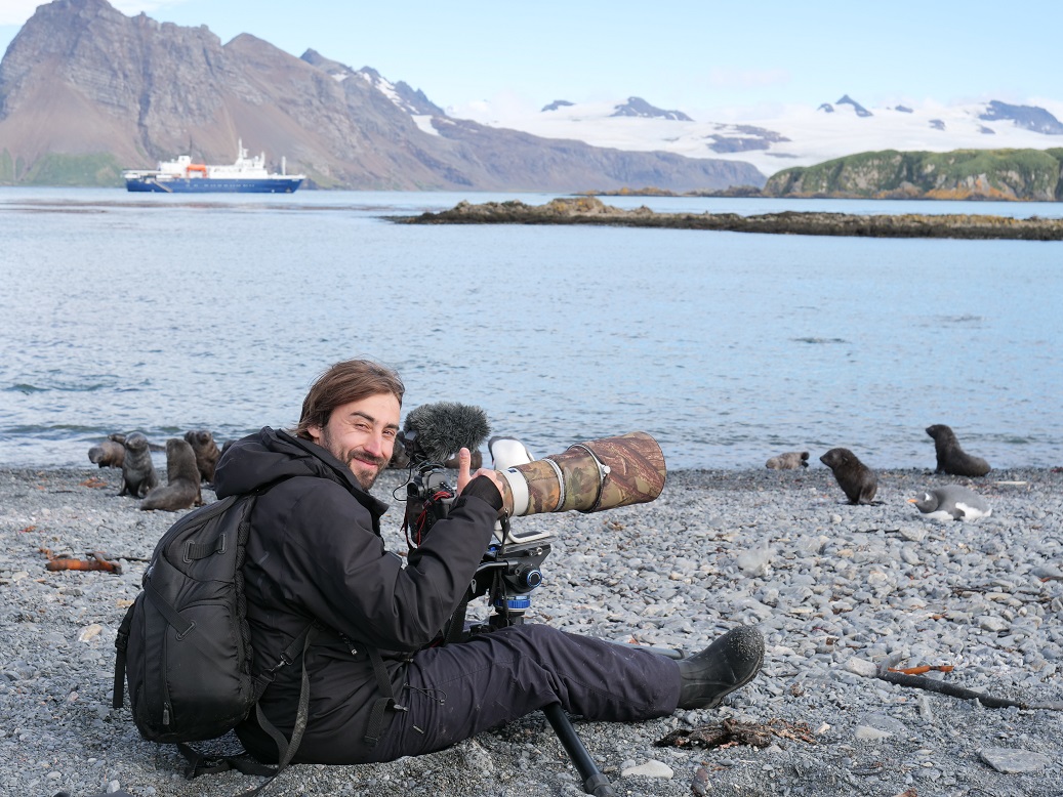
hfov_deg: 38.2
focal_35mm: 50
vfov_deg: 29.1
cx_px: 532
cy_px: 398
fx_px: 1536
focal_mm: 25
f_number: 4.5
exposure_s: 1/640
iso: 200
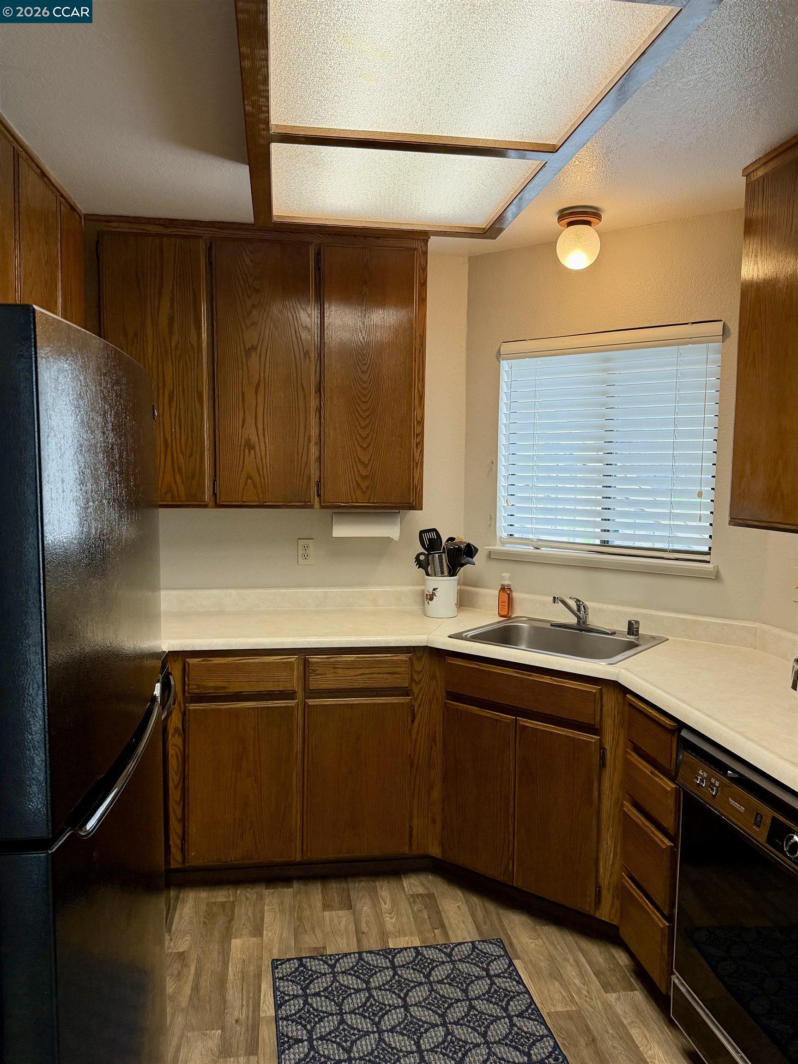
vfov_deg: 71.6
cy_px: 532
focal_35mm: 24
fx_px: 738
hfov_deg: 56.8
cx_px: 399
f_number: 1.78
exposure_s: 1/120
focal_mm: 6.76
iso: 200
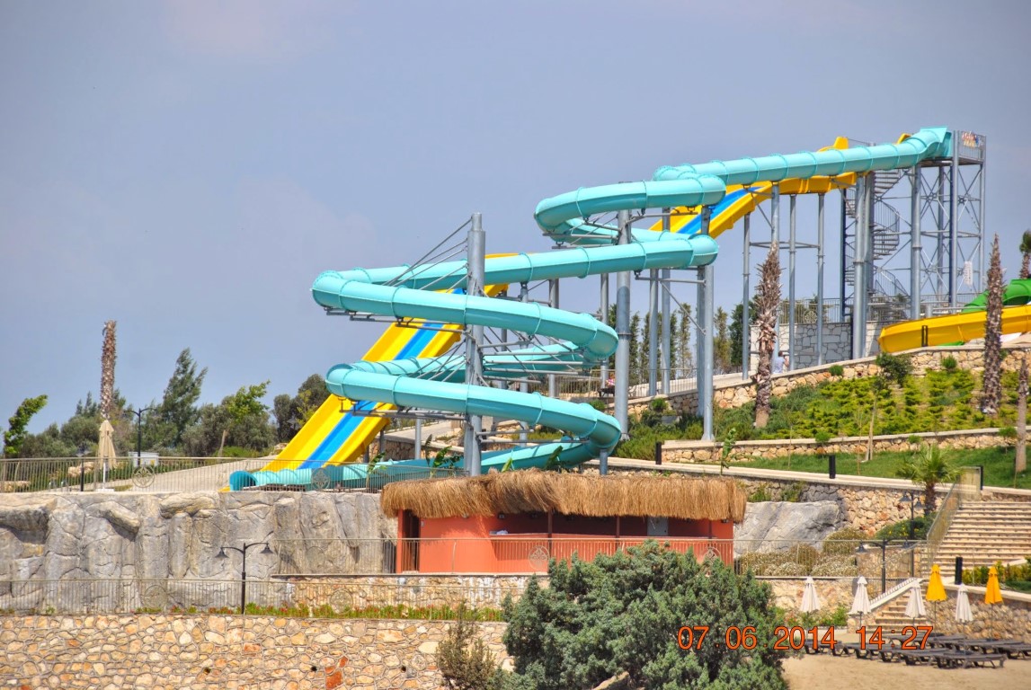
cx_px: 516
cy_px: 345
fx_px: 5807
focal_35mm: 202
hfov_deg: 10.1
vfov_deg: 6.8
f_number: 5.6
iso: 200
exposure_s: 1/1000
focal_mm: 135
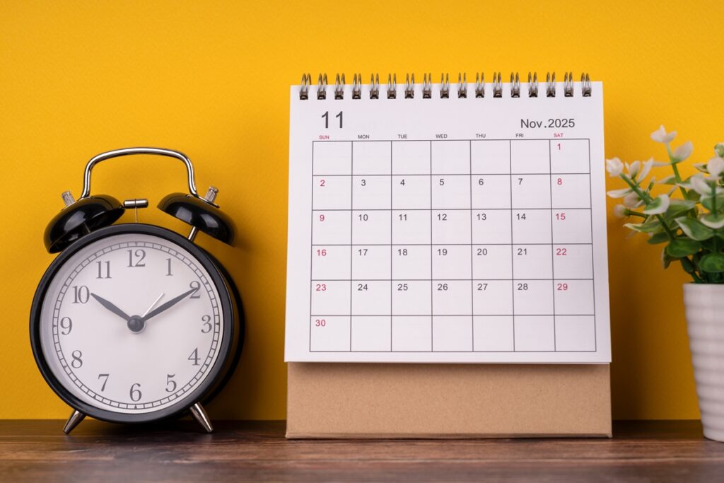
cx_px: 362
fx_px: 1408
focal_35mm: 70
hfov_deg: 28.8
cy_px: 242
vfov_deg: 19.5
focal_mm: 70
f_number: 8
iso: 50
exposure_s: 1/160
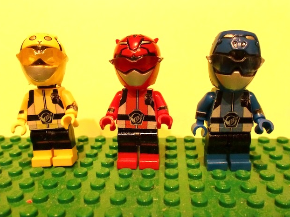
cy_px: 109
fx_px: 302
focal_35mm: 36
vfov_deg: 39.7
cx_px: 143
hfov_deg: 51.3
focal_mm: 6.3
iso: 400
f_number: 3.1
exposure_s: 1/20
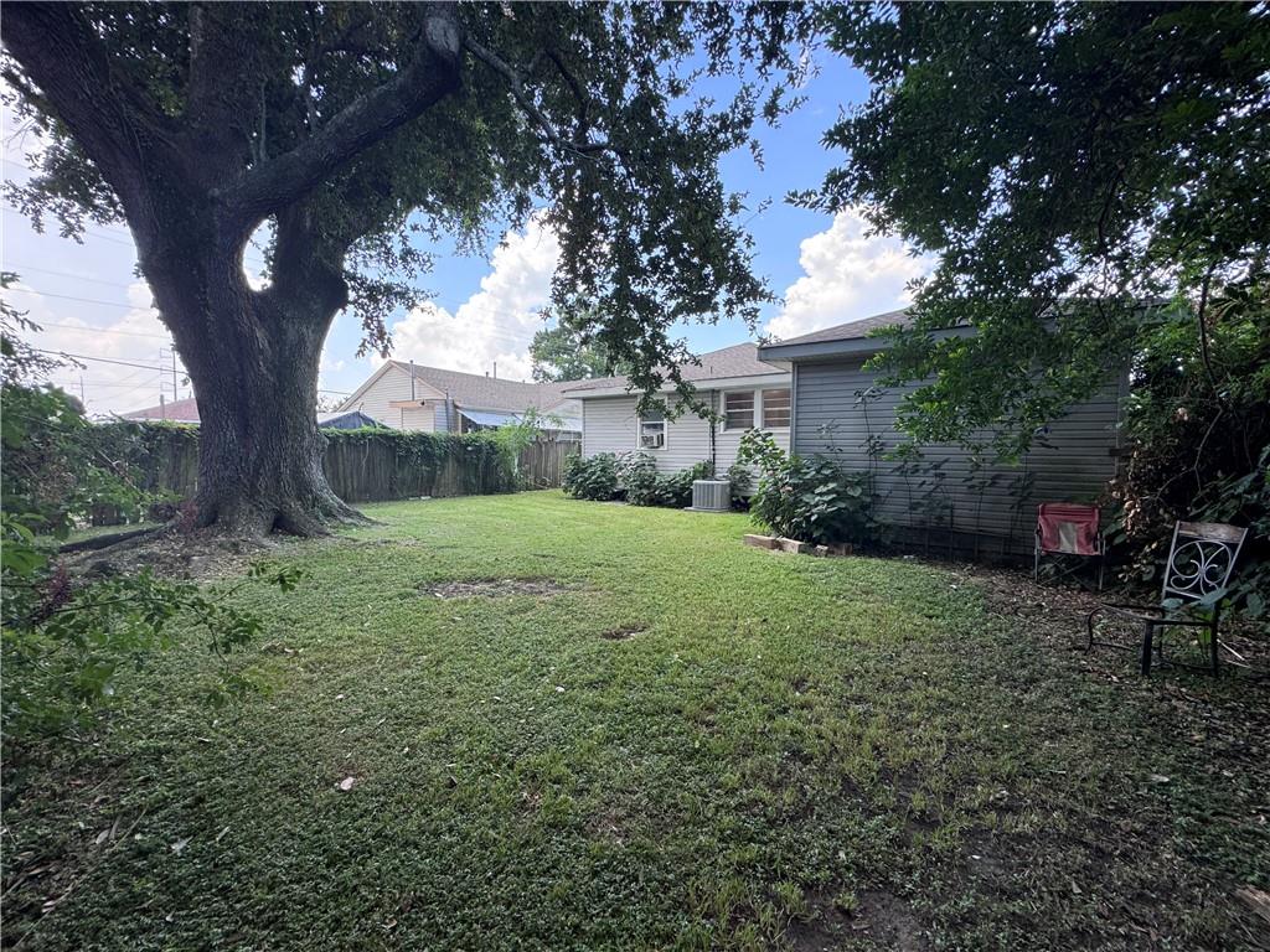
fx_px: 514
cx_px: 635
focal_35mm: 14
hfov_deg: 102.1
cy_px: 476
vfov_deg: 85.7
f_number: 2.2
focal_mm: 2.22
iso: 40
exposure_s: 1/157
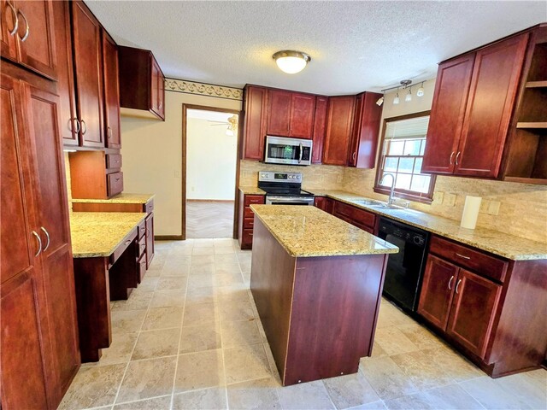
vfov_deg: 89.9
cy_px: 205
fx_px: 205
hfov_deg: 106.2
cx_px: 274
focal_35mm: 13
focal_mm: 2.2
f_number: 2.2
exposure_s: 1/60
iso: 320
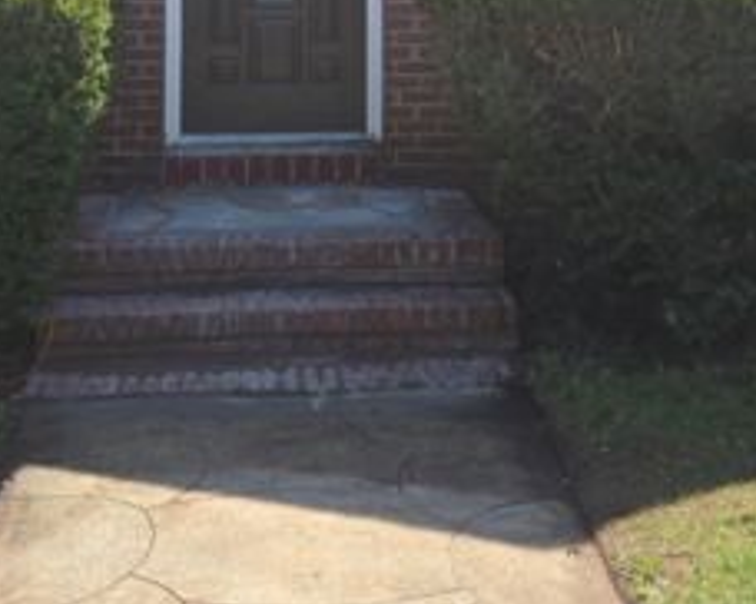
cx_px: 398
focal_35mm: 63
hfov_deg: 30.0
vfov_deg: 22.6
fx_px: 1408
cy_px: -80
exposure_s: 1/1019
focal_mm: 5.4
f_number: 1.8
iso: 25
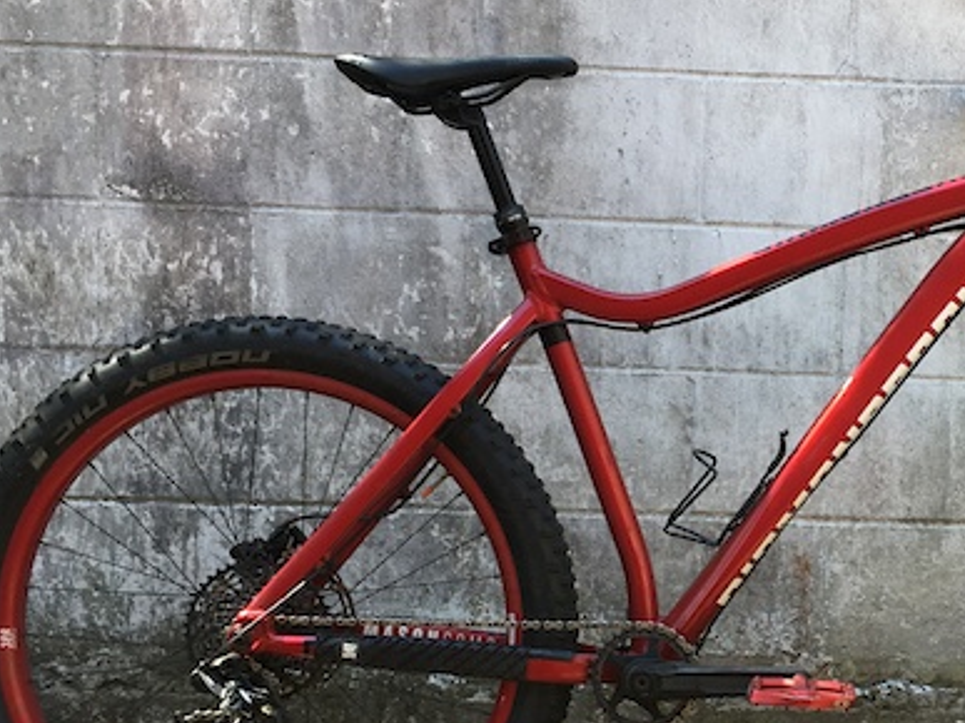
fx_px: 1672
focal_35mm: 60
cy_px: 456
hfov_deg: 31.4
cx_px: 771
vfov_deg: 24.3
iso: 32
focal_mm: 4.15
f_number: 2.2
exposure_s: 1/120
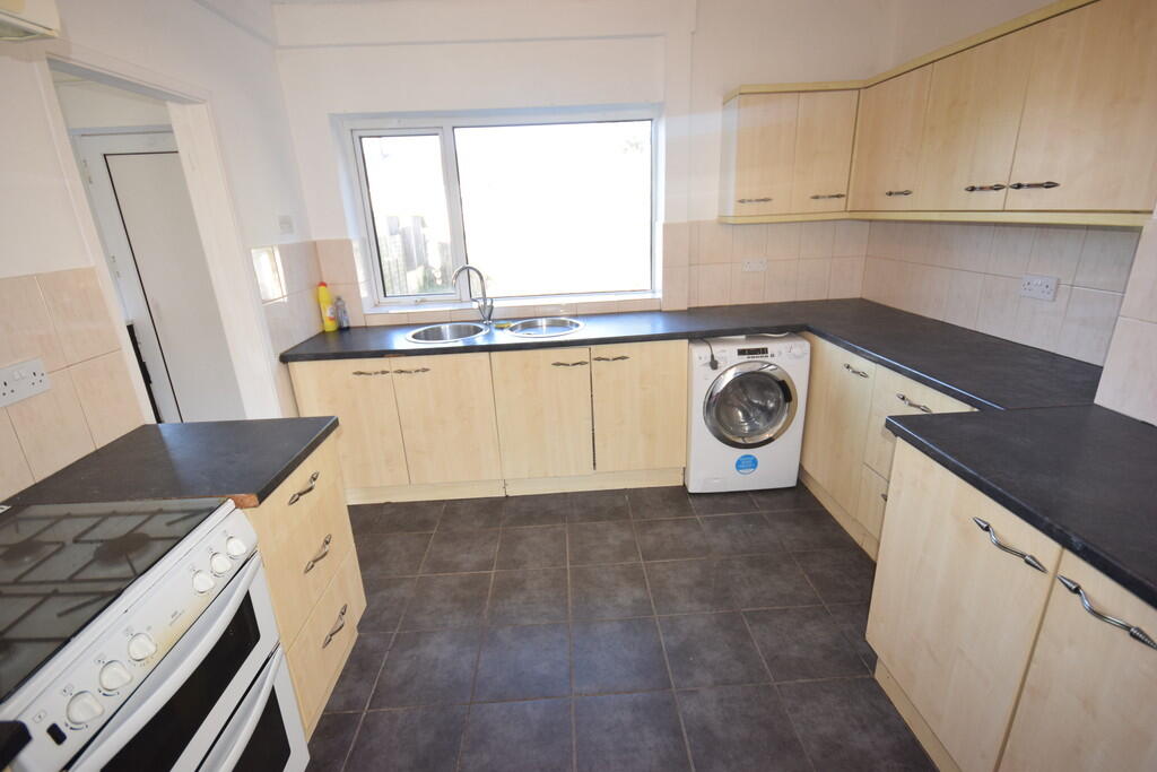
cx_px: 578
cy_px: 386
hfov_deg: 95.0
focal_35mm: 16
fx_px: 530
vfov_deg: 72.1
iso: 800
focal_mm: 11
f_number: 5.6
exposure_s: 1/125
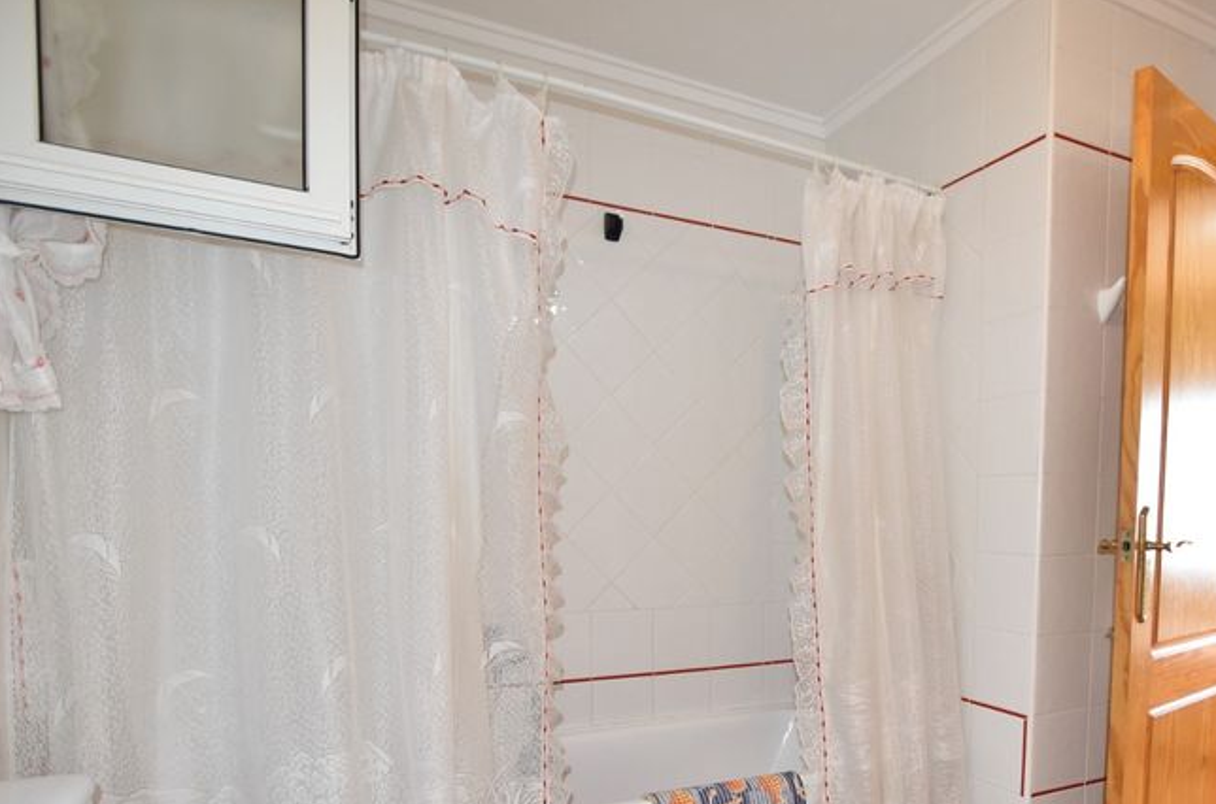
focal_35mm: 22
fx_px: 741
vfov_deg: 54.9
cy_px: 578
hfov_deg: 77.7
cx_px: 735
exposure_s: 1/200
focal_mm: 10
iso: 1100
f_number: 3.5
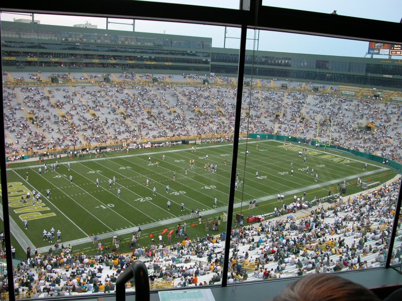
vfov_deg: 41.8
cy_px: 150
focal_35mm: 34
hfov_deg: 54.0
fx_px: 395
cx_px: 201
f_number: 3.2
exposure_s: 1/73
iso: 100
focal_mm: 8.9
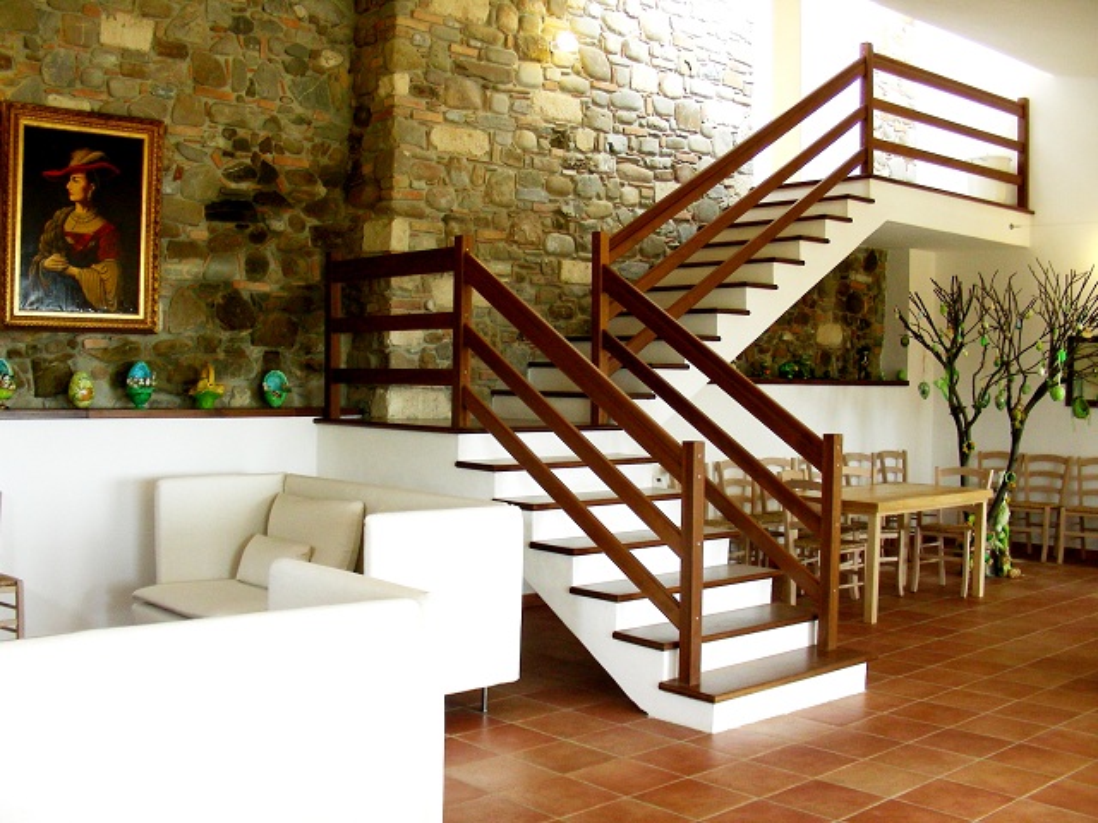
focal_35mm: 38
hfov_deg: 49.0
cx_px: 549
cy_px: 412
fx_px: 1205
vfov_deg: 37.7
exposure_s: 1/32.1
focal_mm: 6.3
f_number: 3.5
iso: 50
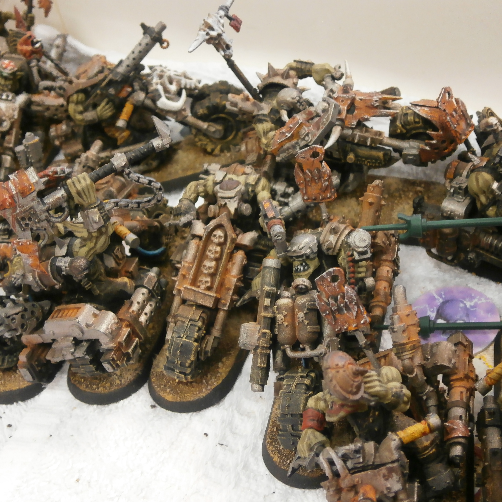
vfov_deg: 30.6
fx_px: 919
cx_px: 279
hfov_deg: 30.5
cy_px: 248
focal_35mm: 56
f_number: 3.4
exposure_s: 1/20
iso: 200
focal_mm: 8.3
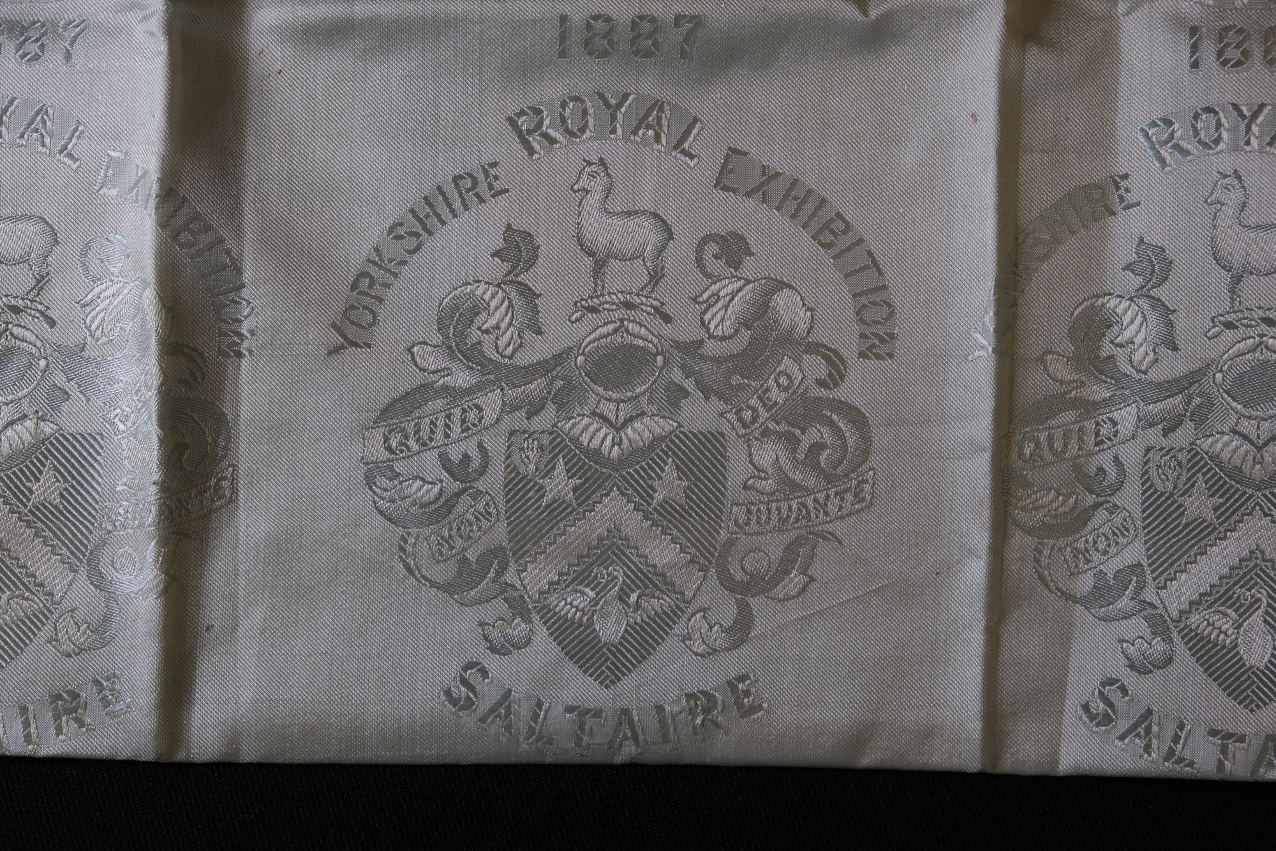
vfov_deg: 23.0
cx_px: 638
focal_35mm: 59
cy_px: 426
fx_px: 2091
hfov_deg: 33.9
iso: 160
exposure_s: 1/90
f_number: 4
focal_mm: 39
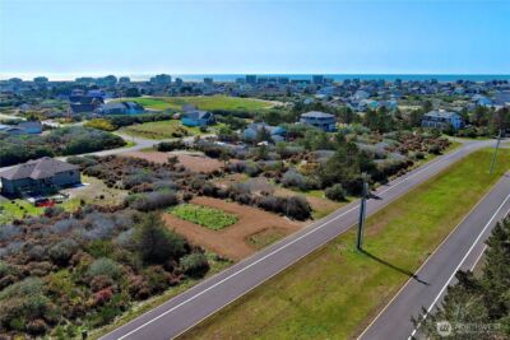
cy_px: 170
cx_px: 255
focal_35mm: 29
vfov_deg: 45.0
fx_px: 411
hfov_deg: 63.6
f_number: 2.8
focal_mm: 10.57
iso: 101
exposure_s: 1/1767
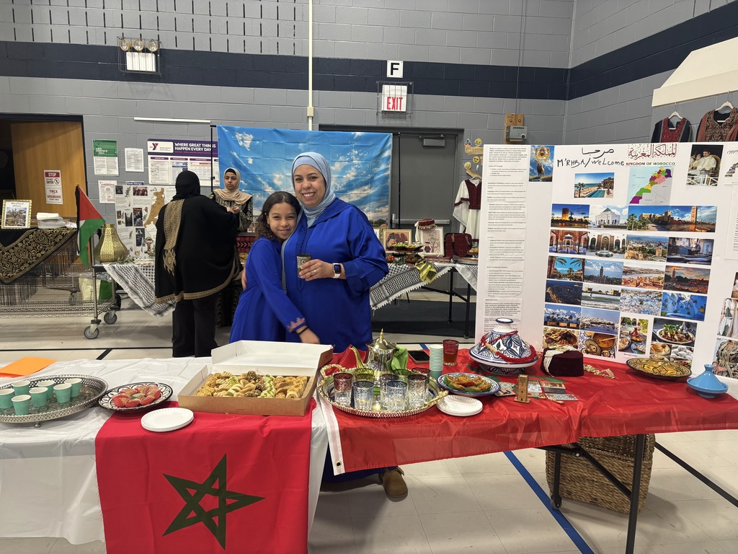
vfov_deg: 53.1
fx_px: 554
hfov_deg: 67.3
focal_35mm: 26
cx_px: 369
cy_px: 277
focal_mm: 5.96
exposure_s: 1/60
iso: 80
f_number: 1.6
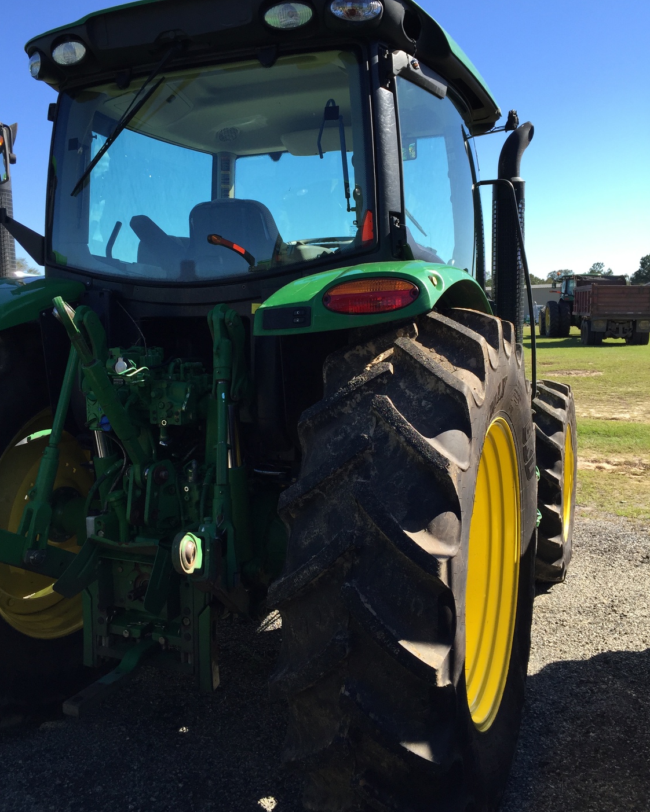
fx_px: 746
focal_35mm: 31
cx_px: 319
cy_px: 372
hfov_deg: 47.1
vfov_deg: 57.1
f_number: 2.2
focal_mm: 4.15
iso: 32
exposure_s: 1/860
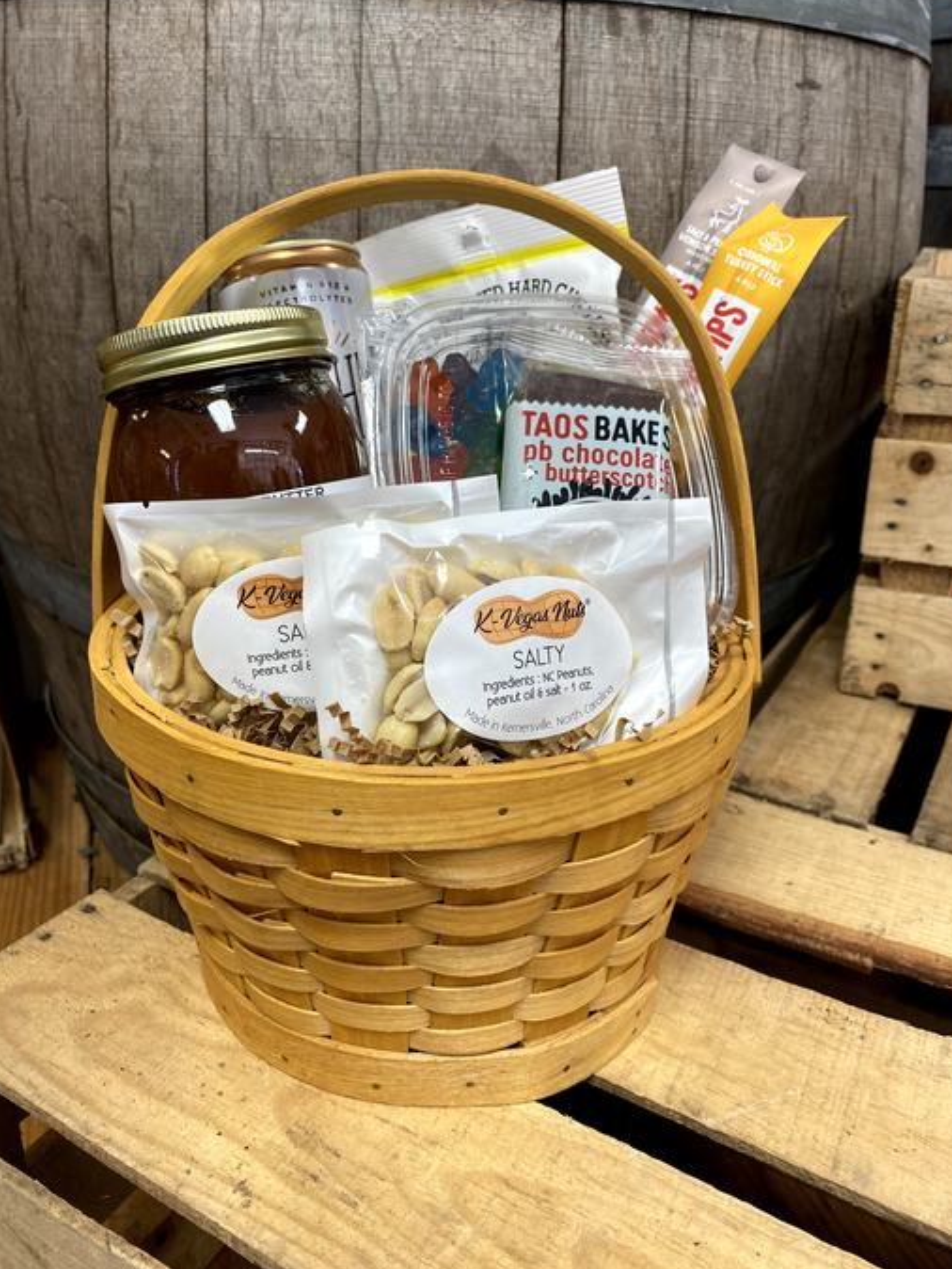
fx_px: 989
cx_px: 479
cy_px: 618
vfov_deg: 65.3
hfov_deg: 51.4
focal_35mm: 27
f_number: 1.8
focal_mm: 4.25
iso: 80
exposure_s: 1/64
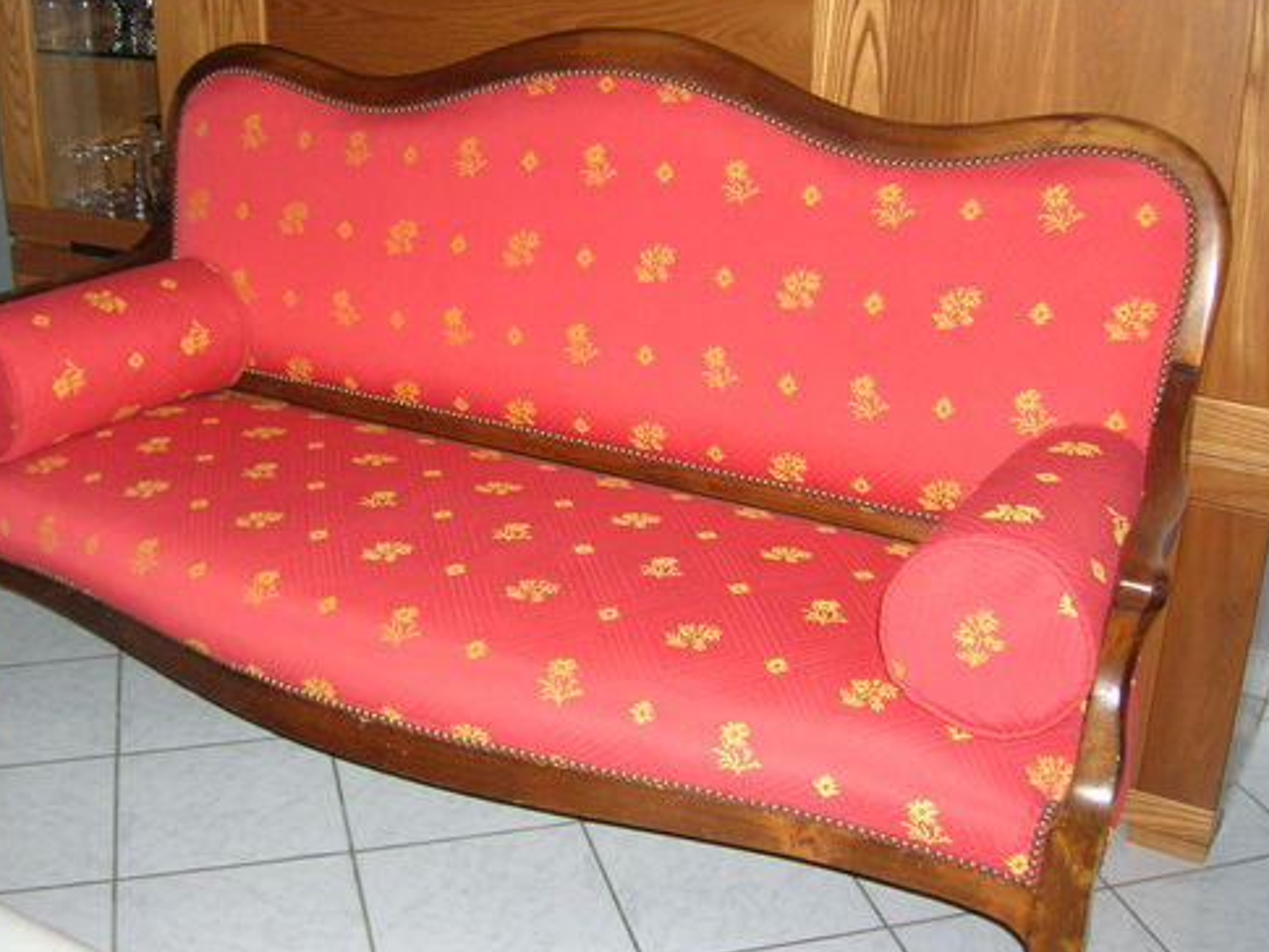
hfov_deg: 44.7
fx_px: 1540
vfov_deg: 34.3
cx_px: 544
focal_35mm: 42
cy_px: 514
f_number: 2.9
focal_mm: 5.7
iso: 161
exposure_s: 1/60.1
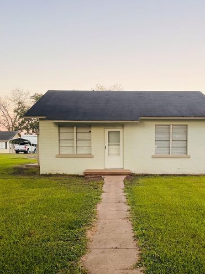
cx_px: 114
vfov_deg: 52.3
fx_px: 276
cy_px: 163
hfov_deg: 40.6
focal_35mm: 35
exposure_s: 1/122
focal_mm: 5.1
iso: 64
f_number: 1.6
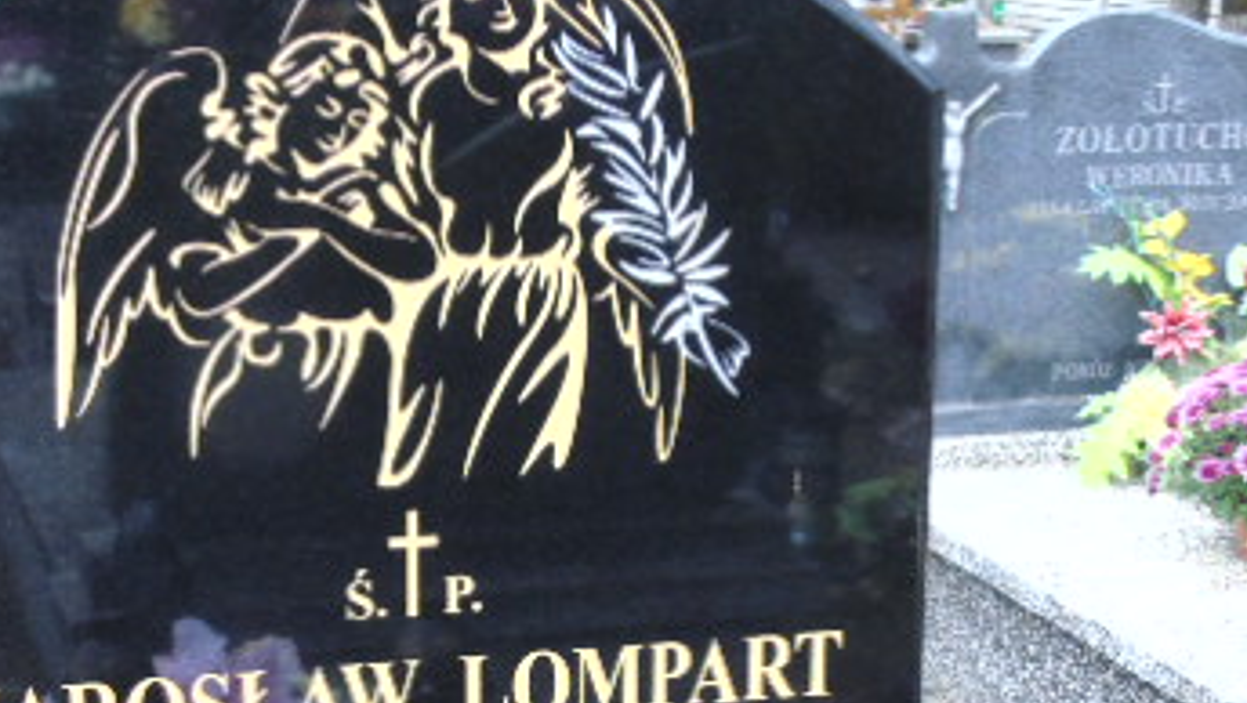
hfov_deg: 26.1
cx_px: 500
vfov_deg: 14.8
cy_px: 649
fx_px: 2680
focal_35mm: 81
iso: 400
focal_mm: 7.1
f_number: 3.9
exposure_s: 1/20
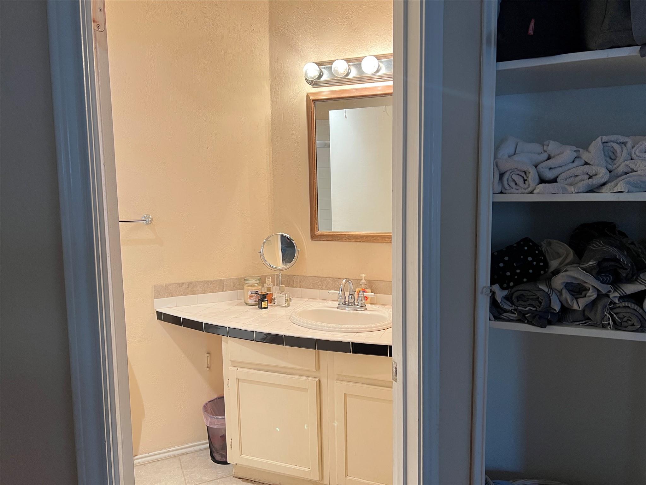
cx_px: 323
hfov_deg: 67.3
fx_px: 485
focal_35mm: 26
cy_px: 242
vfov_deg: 53.1
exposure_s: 1/60
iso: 80
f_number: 1.5
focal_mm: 5.7
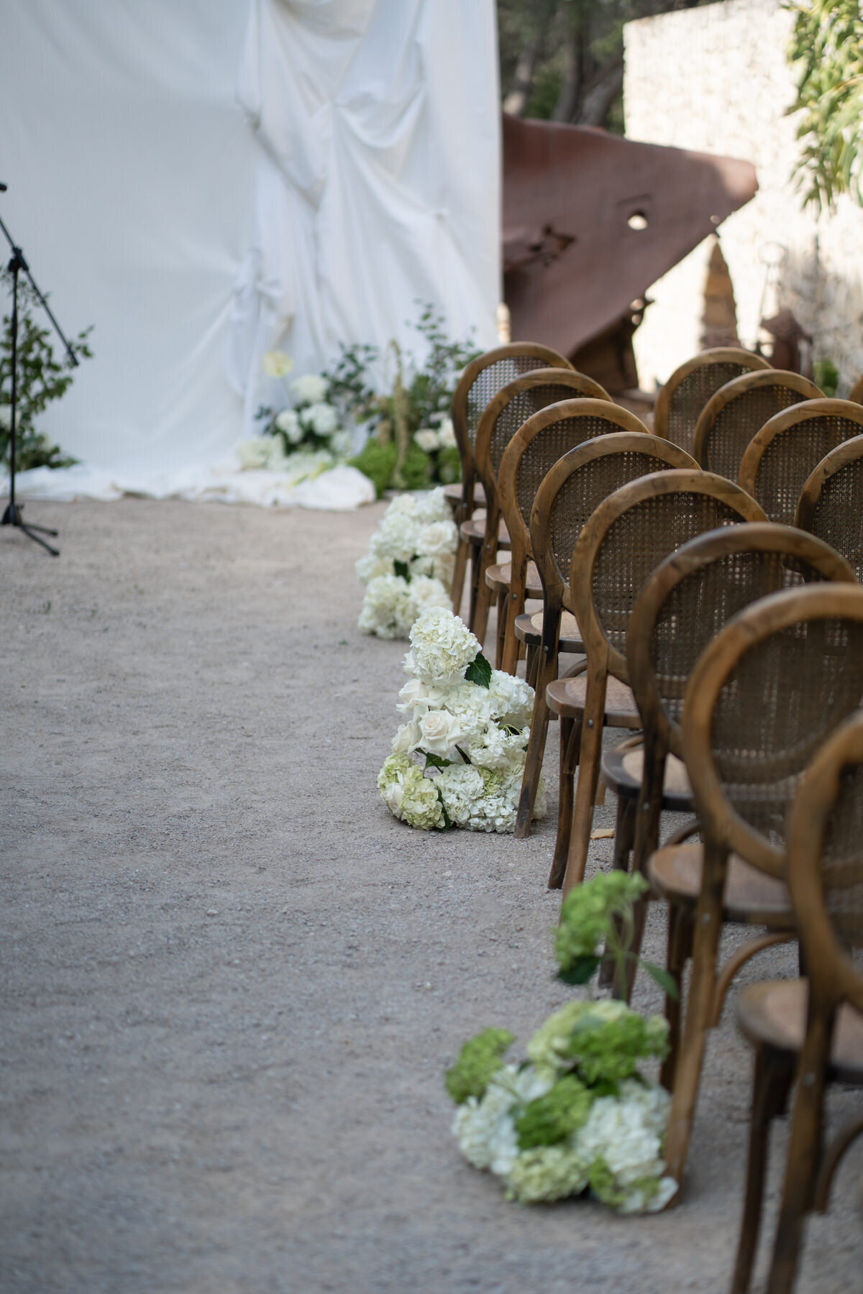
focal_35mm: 85
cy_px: 647
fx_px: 3056
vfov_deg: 23.9
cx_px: 432
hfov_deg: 16.1
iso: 250
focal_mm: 85
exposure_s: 1/3200
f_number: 1.8
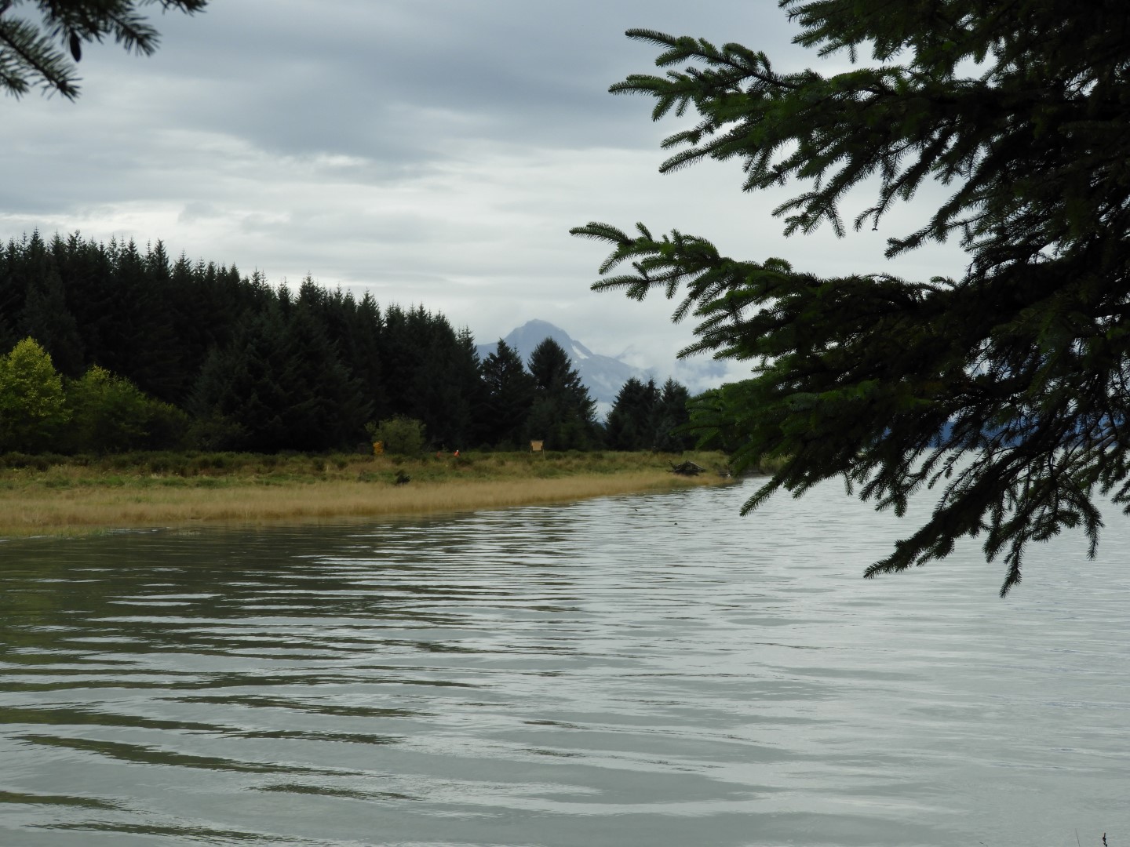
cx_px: 565
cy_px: 424
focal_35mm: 70
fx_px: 2285
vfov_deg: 21.0
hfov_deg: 27.8
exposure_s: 1/640
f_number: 4.5
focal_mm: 12.5
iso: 100
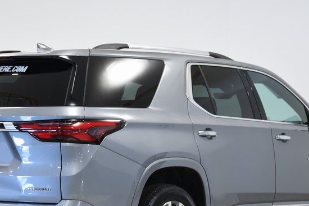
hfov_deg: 18.9
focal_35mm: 108
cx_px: 132
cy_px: 143
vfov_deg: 12.7
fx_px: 927
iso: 1600
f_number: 4.5
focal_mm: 58
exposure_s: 1/80
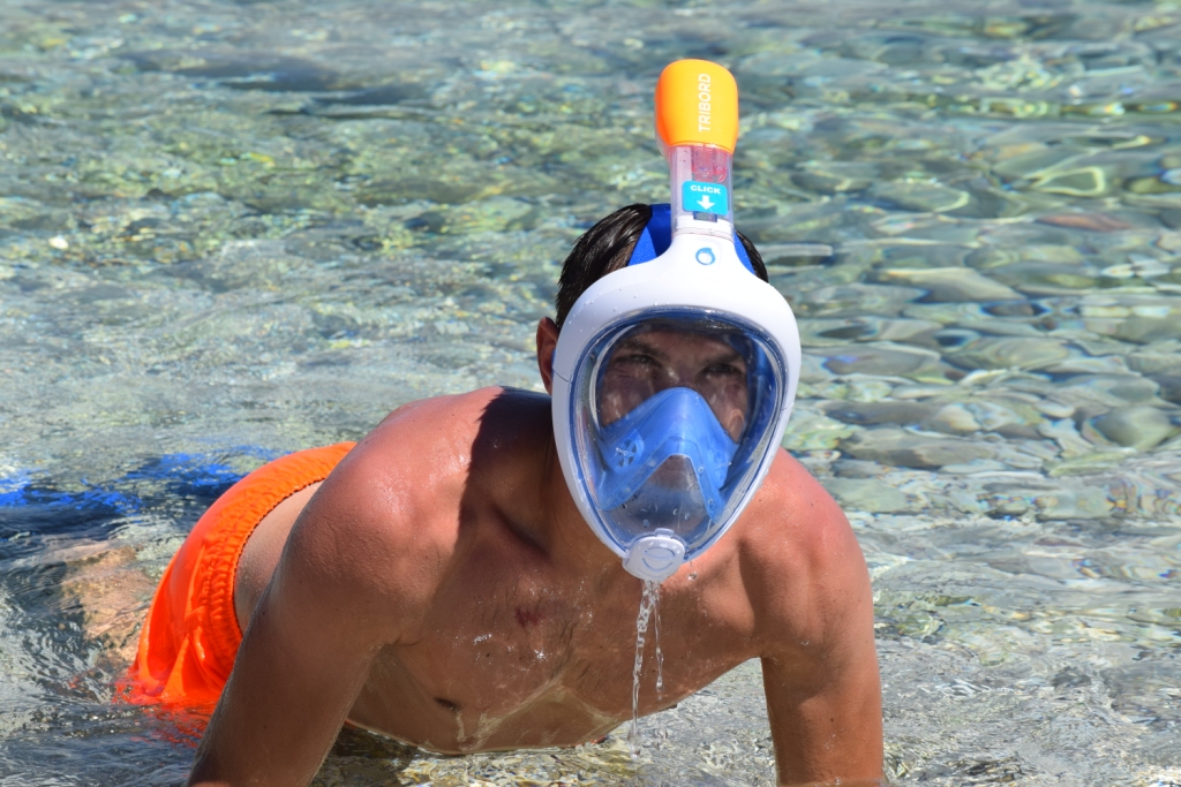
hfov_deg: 11.0
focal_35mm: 188
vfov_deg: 7.3
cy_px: 394
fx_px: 6151
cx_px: 590
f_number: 10
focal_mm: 125
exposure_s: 1/400
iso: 200
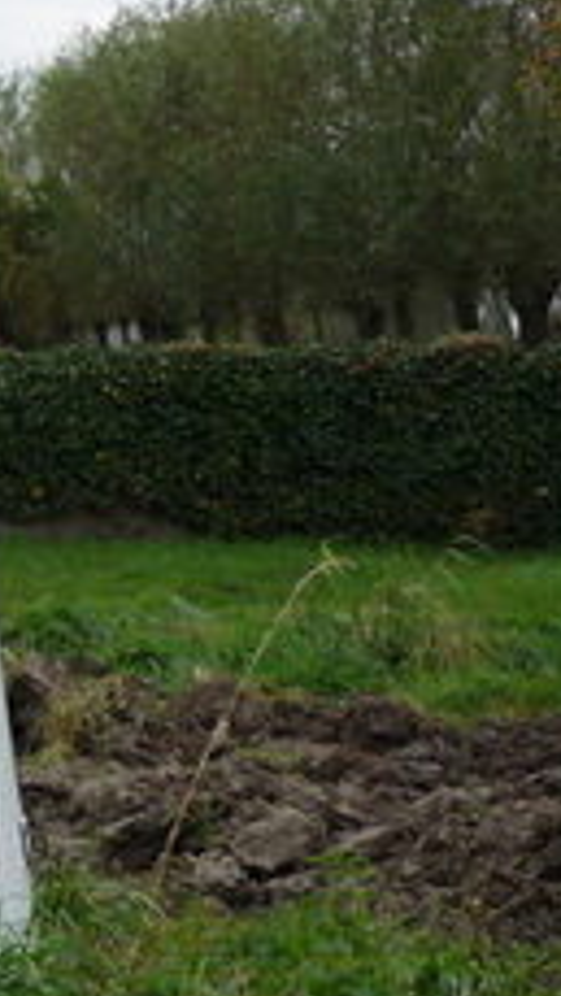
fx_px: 2483
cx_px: -548
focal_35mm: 94
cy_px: 165
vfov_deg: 22.3
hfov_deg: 11.6
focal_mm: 5.5
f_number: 2.8
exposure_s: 1/400
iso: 100
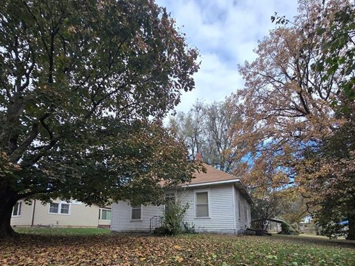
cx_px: 173
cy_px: 200
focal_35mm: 18
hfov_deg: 87.8
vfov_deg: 67.1
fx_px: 185
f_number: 2.2
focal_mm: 2.2
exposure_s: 1/322
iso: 50
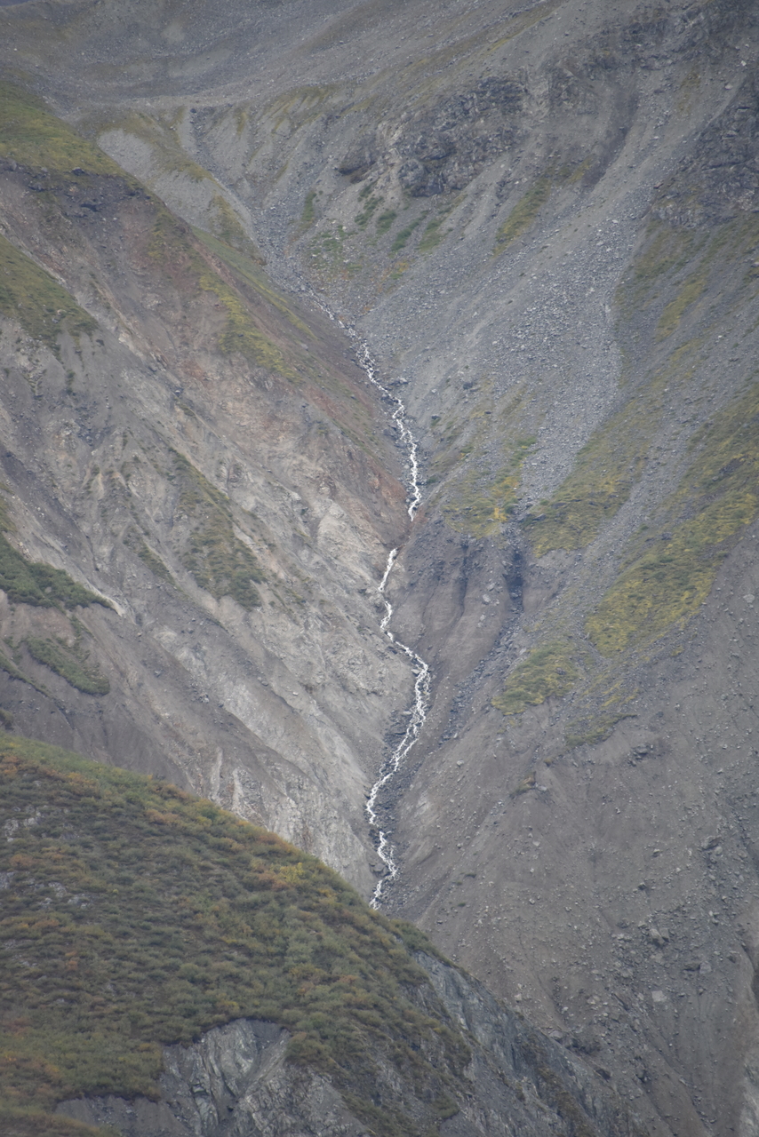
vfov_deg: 6.9
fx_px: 9482
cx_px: 380
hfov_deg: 4.6
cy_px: 568
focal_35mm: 300
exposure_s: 1/640
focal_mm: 300
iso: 1100
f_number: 5.6
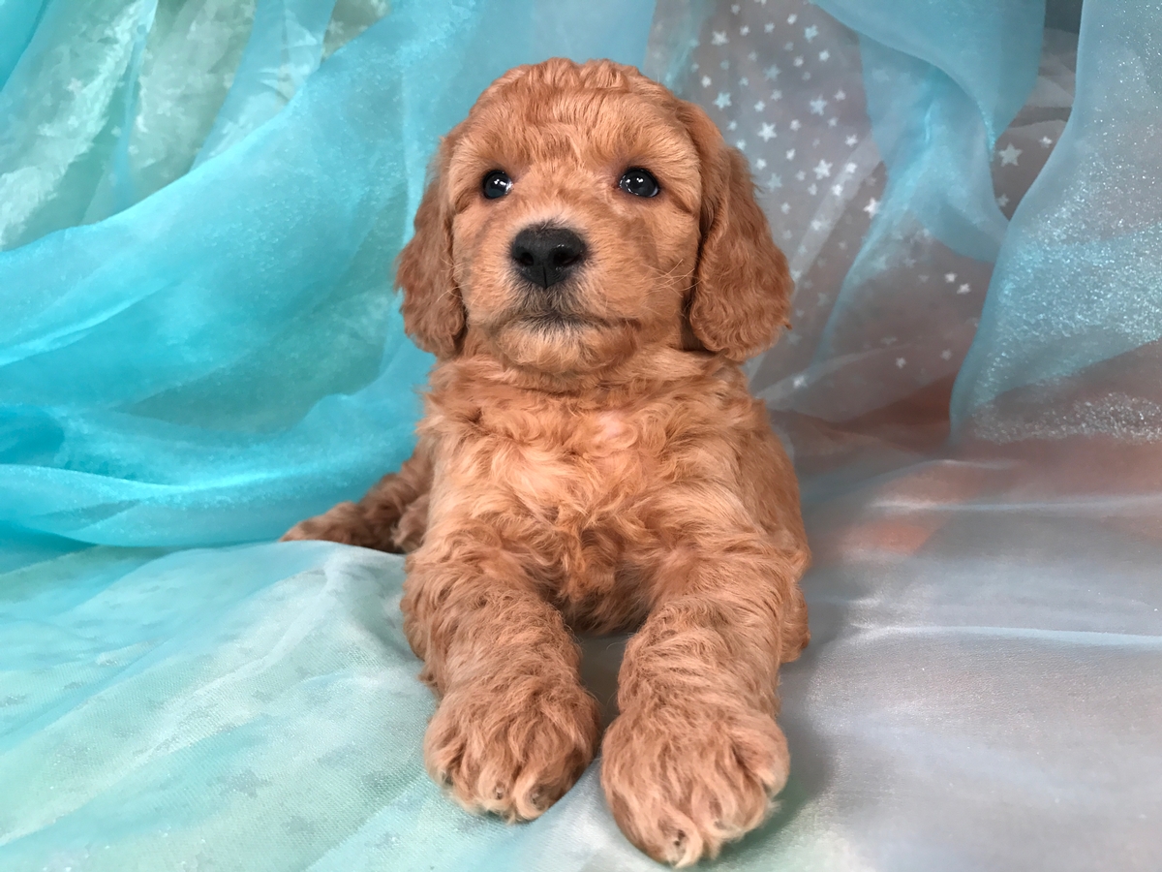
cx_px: 581
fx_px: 940
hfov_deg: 63.4
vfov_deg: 49.7
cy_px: 436
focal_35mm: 28
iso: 40
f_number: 1.8
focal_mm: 3.99
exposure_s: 1/120
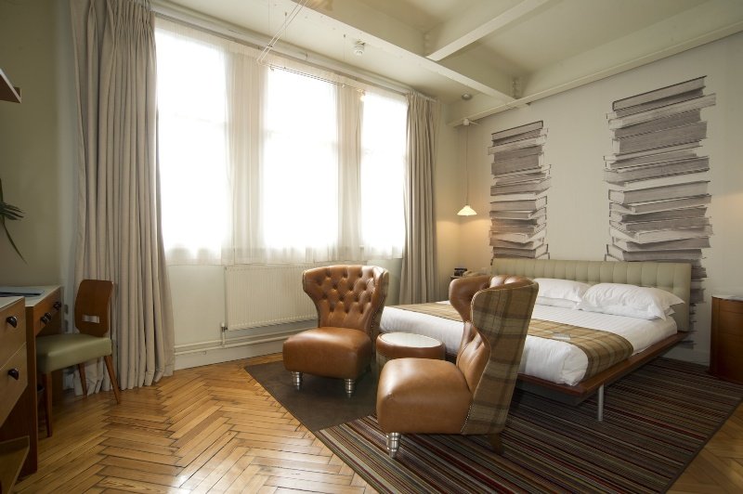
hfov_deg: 90.0
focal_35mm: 18
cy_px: 247
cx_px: 372
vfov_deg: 67.3
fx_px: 371
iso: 200
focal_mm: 18
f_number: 13
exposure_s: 1/4
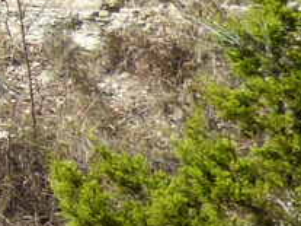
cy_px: -169
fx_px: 1208
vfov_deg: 10.1
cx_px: -691
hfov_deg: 9.6
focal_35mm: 139
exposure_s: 1/1000
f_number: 2.8
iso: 100
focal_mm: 3.58
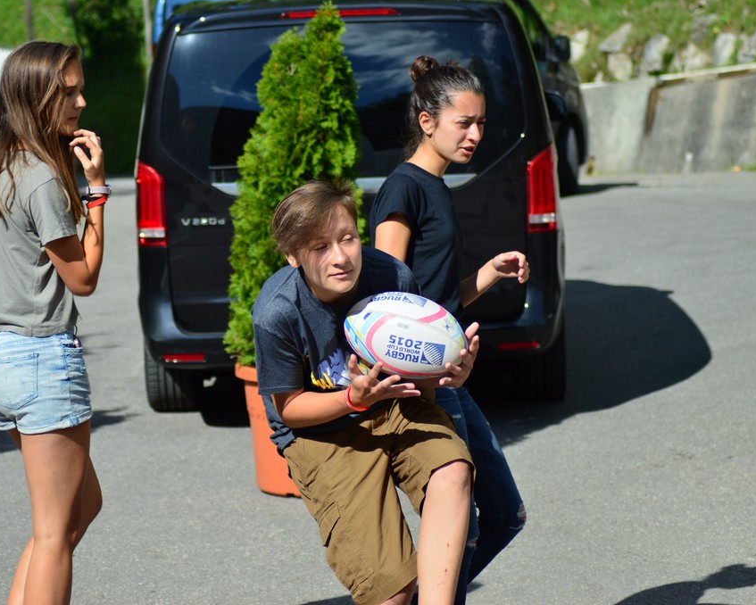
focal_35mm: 119
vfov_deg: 13.0
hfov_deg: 16.2
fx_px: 2663
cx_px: 331
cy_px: 302
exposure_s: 1/1000
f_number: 4
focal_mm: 70
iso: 100
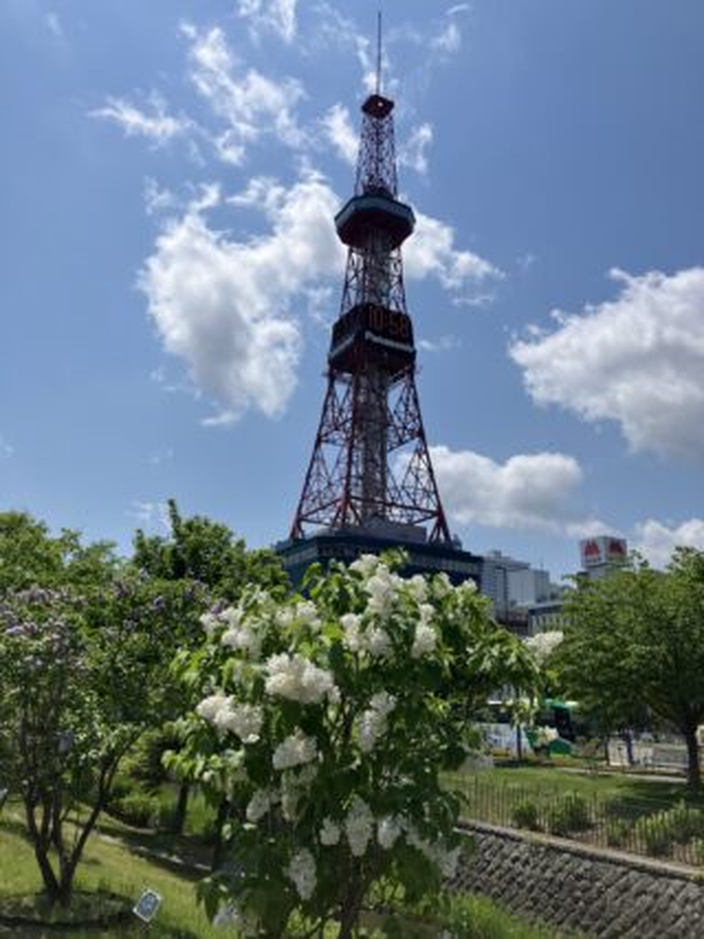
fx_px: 760
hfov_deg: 49.7
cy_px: 470
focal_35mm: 28
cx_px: 352
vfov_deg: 63.5
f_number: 1.8
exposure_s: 1/5405
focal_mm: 3.99
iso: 32
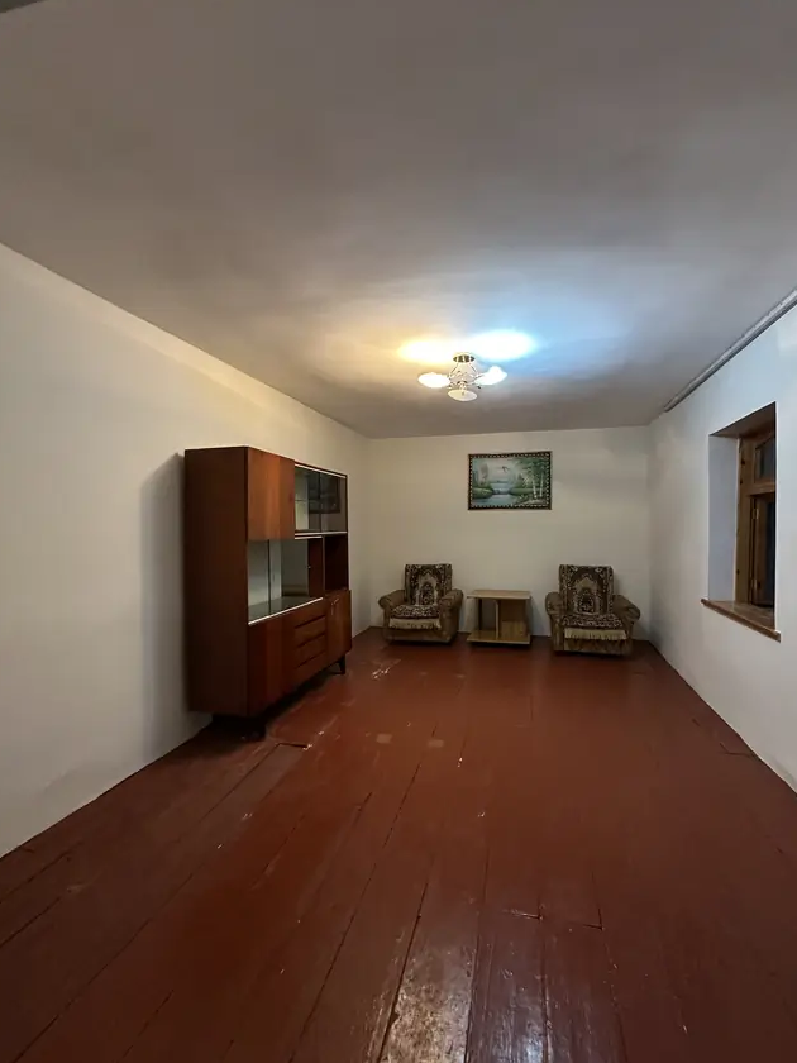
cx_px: 418
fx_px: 460
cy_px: 537
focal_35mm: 15
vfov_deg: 98.2
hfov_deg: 81.7
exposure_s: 1/50
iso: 320
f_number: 2.2
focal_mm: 2.22
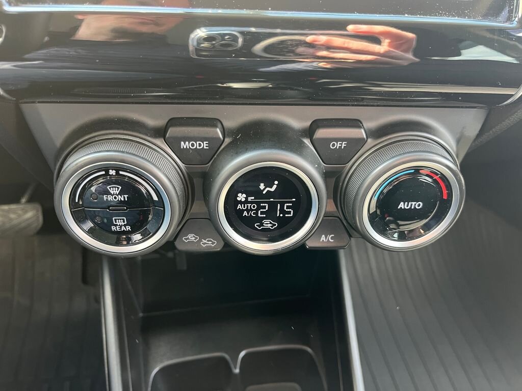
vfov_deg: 53.1
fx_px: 392
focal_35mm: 26
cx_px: 261
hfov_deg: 67.3
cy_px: 196
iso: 160
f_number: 1.6
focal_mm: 5.1
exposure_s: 1/60
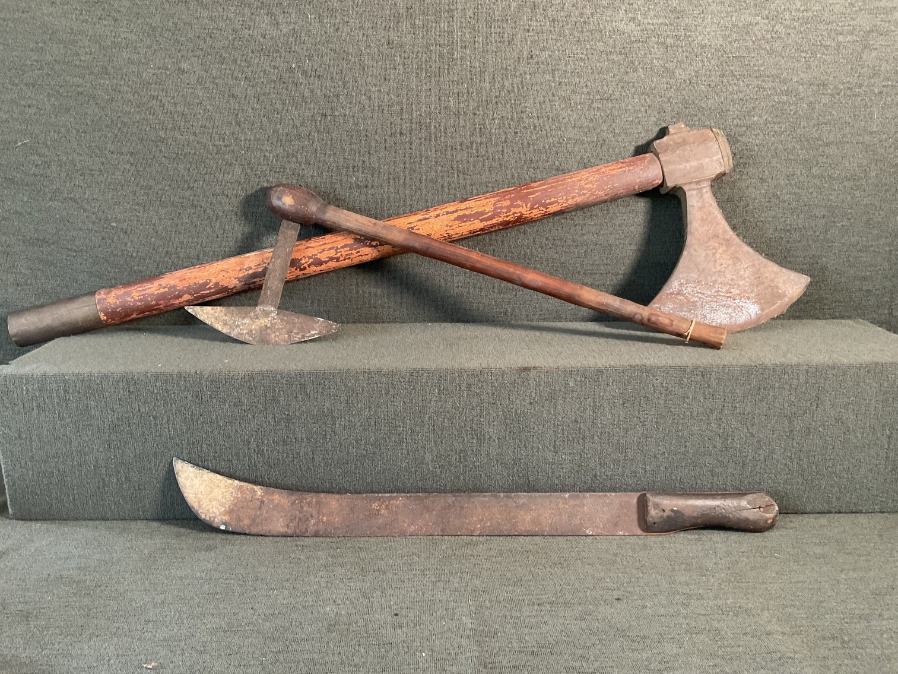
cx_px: 449
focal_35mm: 29
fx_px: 752
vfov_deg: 48.2
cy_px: 337
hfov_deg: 61.7
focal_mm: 3
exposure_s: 1/60
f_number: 1.8
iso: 200
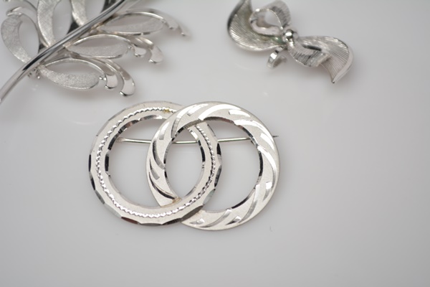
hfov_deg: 24.6
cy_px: 144
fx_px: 985
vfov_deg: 16.6
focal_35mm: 82
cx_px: 215
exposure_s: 1/15
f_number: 5.6
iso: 200
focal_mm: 55
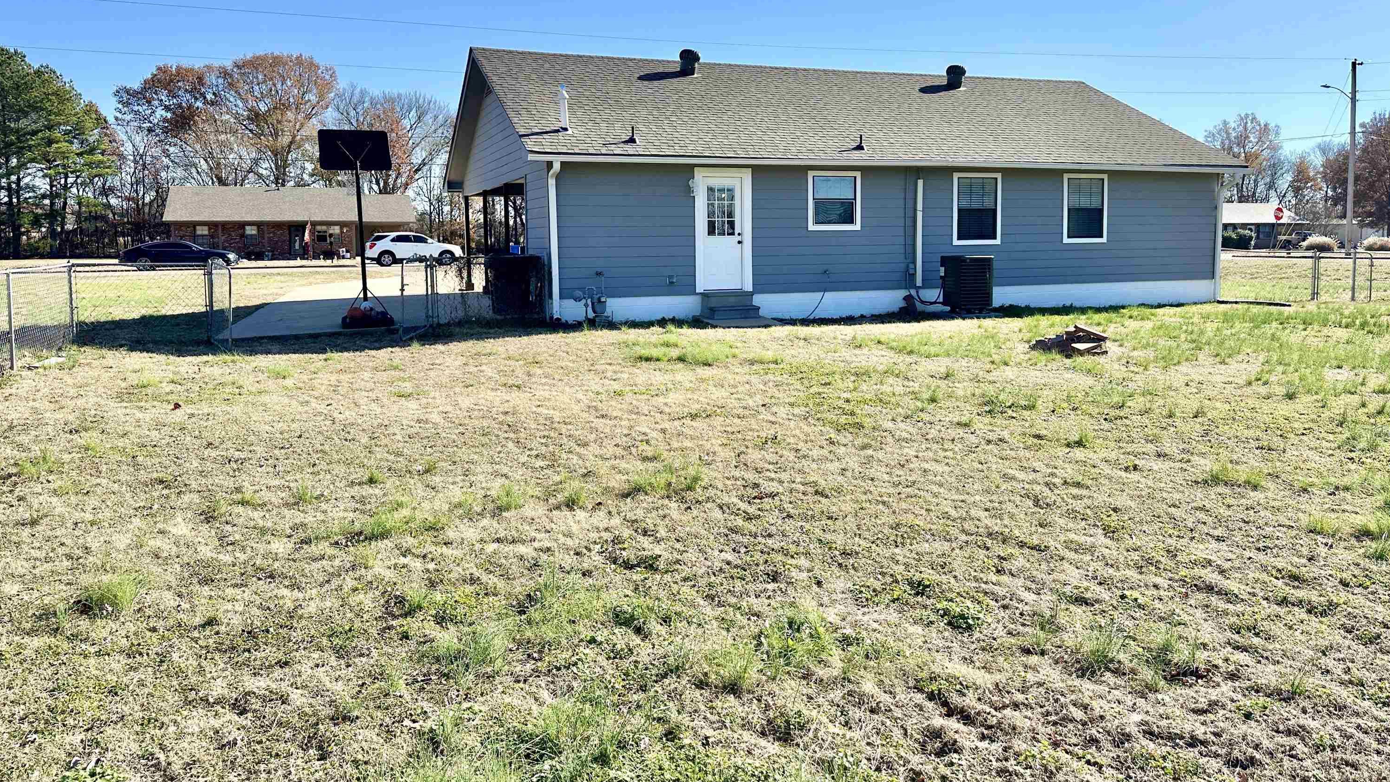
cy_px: 298
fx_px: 995
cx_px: 701
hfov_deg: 69.9
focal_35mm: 27
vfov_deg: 42.6
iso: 80
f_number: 1.78
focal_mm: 6.86
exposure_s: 1/3717
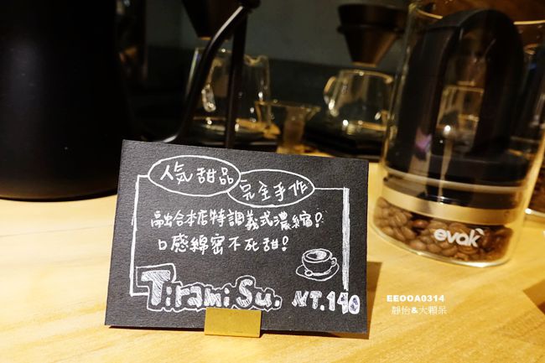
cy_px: 182
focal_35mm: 24
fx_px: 363
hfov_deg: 73.8
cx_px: 272
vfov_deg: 53.1
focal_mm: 8.8
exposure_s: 1/125
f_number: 4
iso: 2000
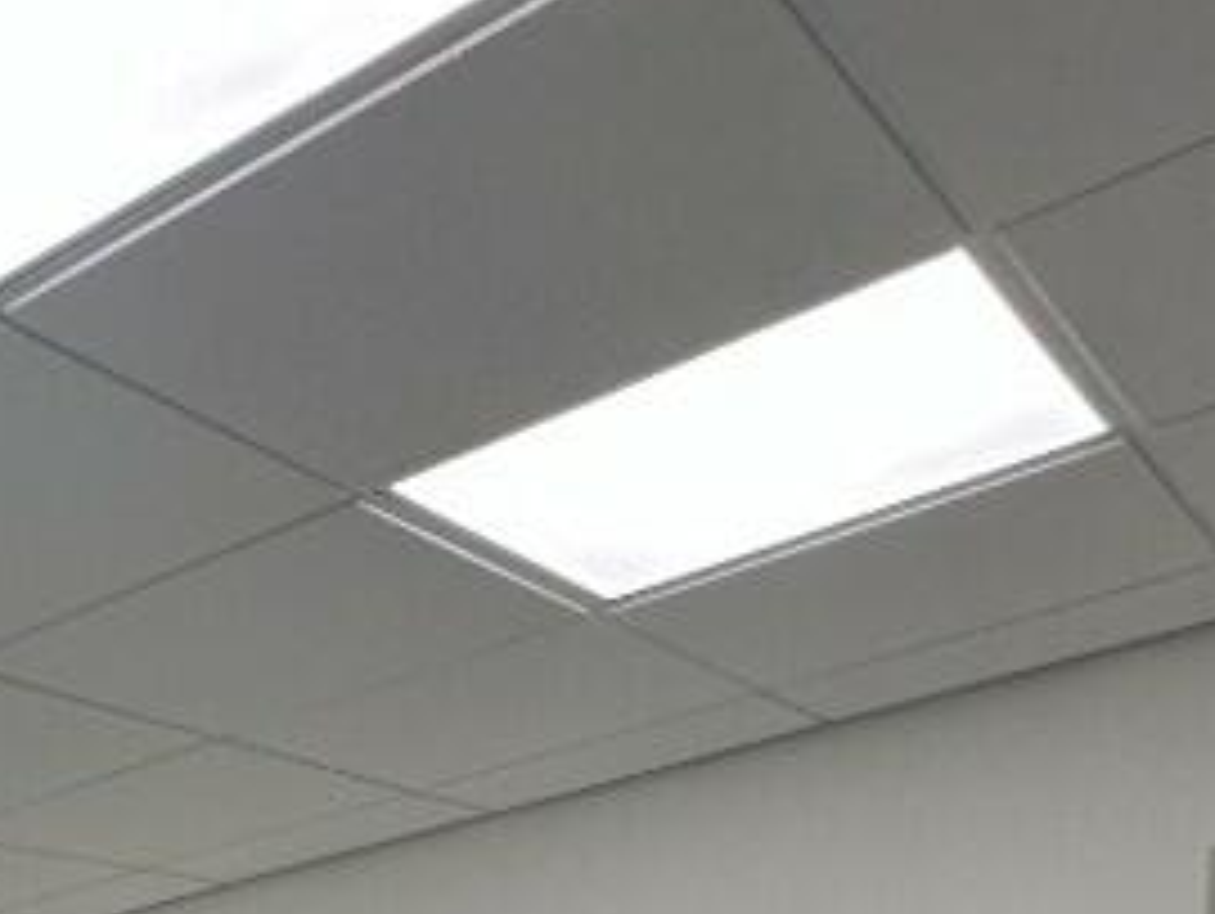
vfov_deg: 19.4
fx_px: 1862
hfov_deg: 32.8
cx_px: -32
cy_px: 1706
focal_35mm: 53
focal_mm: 2.22
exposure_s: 1/100
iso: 100
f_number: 2.2
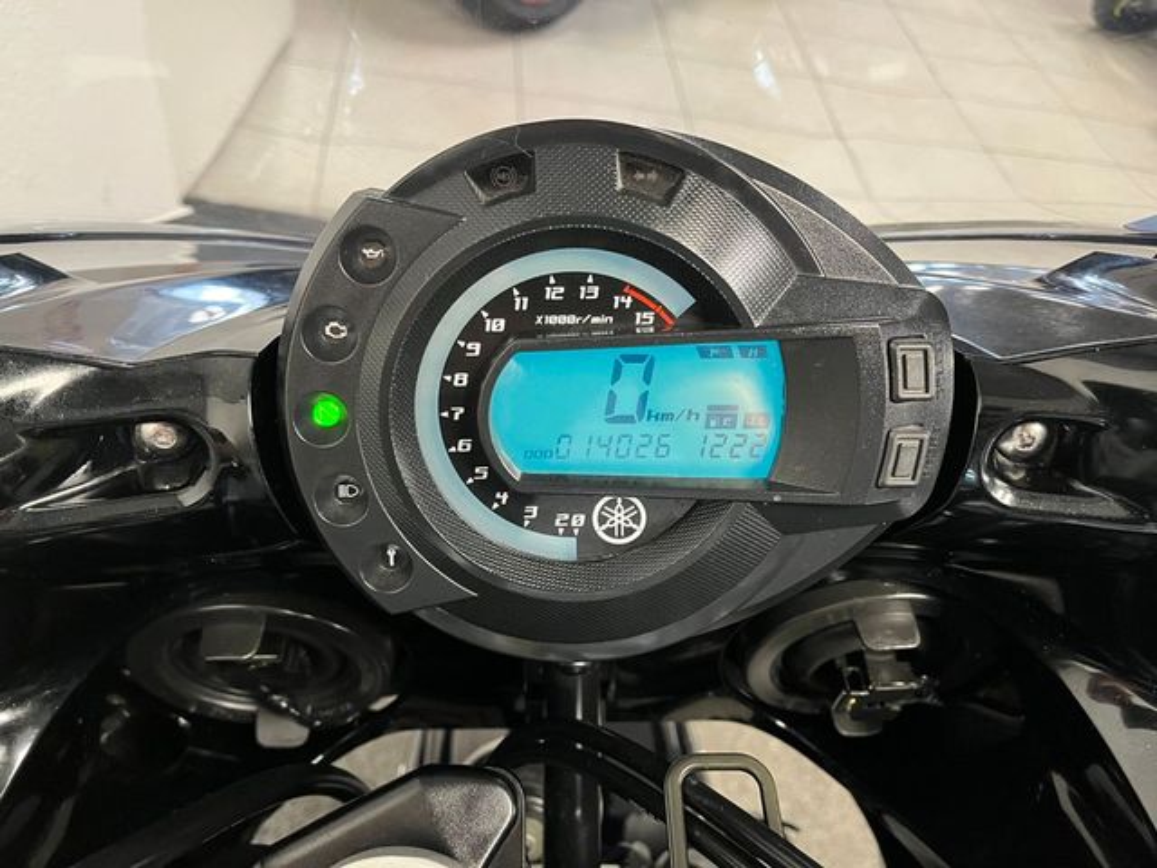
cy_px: 434
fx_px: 869
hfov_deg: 67.3
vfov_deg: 53.1
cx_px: 578
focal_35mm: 26
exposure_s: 1/56
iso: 500
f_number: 1.6
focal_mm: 5.1
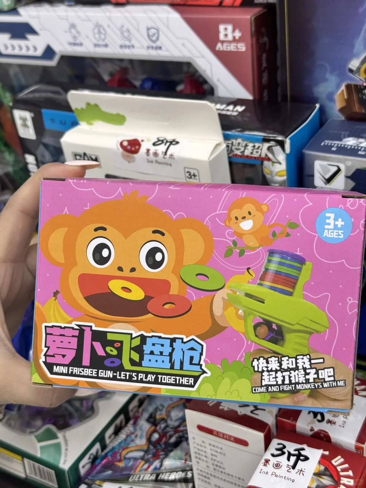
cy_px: 244
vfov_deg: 39.7
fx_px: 677
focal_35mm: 48
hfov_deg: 30.3
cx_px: 183
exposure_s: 1/100
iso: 80
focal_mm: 6.76
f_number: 1.78
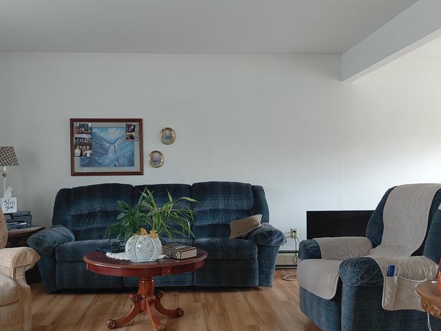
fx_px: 459
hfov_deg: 51.3
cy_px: 165
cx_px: 202
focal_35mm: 36
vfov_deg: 39.6
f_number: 1.8
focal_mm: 4.69
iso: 320
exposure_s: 1/60
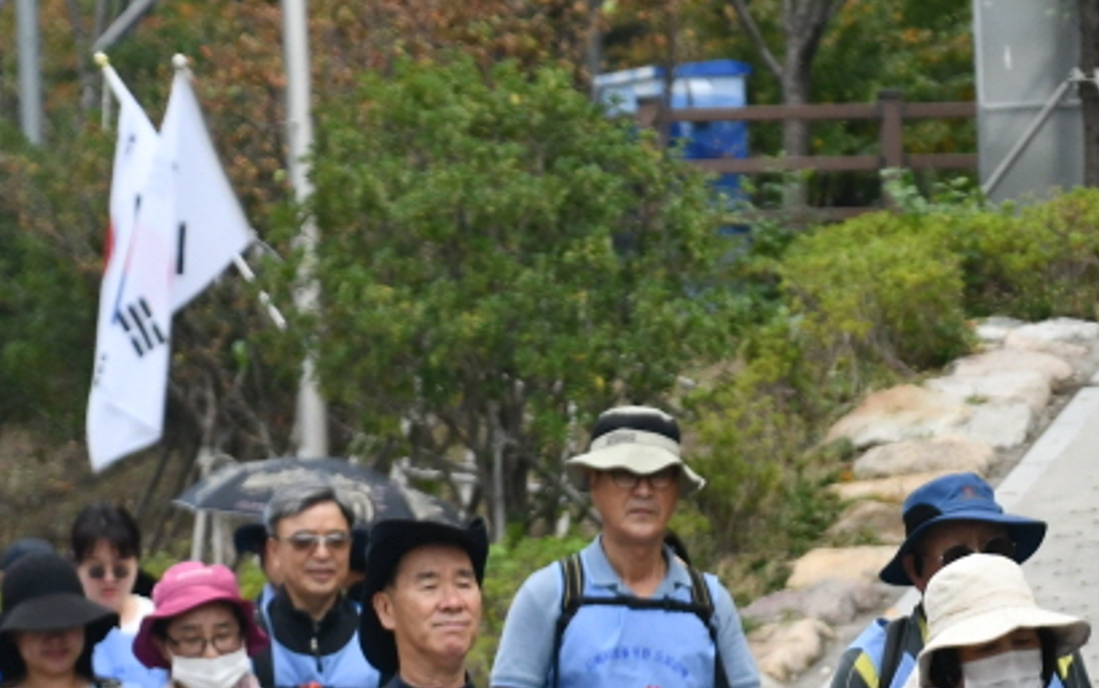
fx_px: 9349
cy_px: 742
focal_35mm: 312
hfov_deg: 6.7
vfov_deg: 4.2
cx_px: 1193
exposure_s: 1/640
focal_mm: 80
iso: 1000
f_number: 5.3
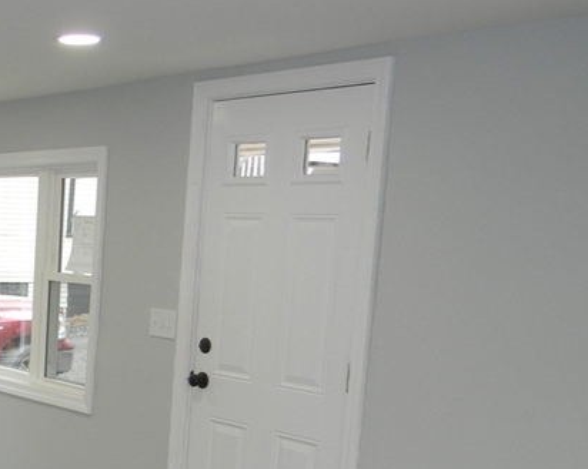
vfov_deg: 22.1
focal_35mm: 68
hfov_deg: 25.1
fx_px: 1183
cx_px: -118
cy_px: 383
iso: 85
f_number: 3.5
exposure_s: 1/30
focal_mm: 5
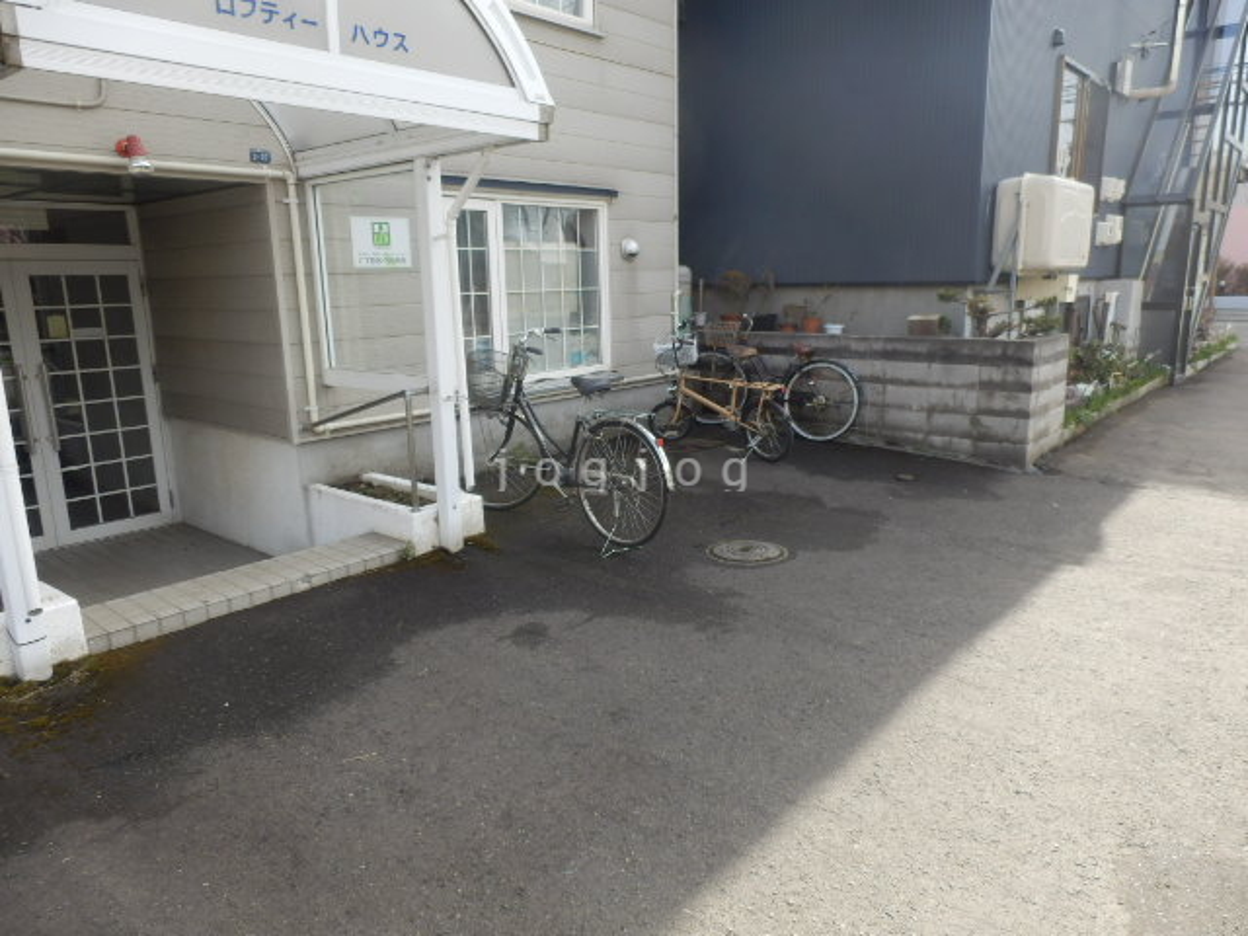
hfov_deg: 71.6
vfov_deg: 56.8
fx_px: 865
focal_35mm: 24
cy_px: 468
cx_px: 624
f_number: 3
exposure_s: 1/320
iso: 80
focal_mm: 4.2
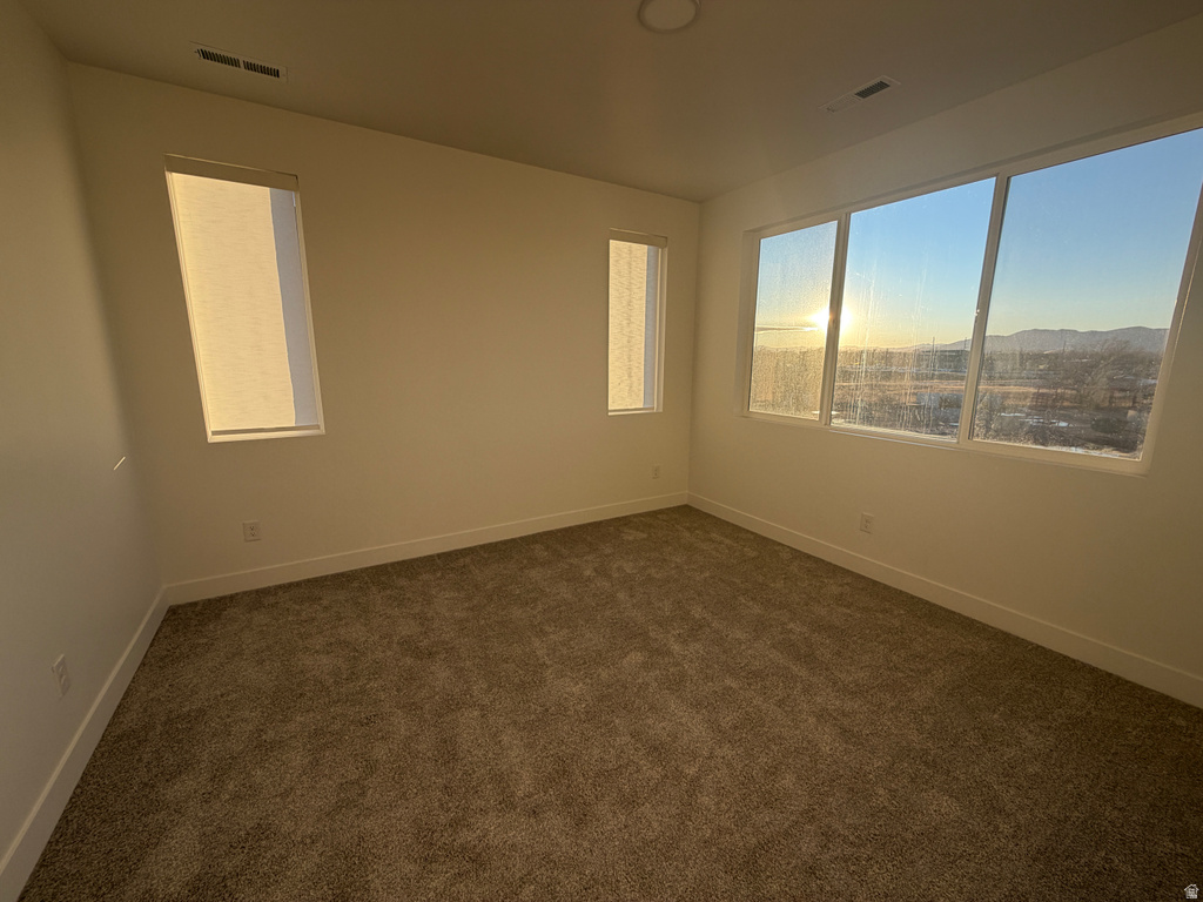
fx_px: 487
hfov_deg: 102.1
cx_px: 602
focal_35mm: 14
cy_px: 451
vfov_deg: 85.7
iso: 50
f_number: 2.2
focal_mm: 2.22
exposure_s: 1/300
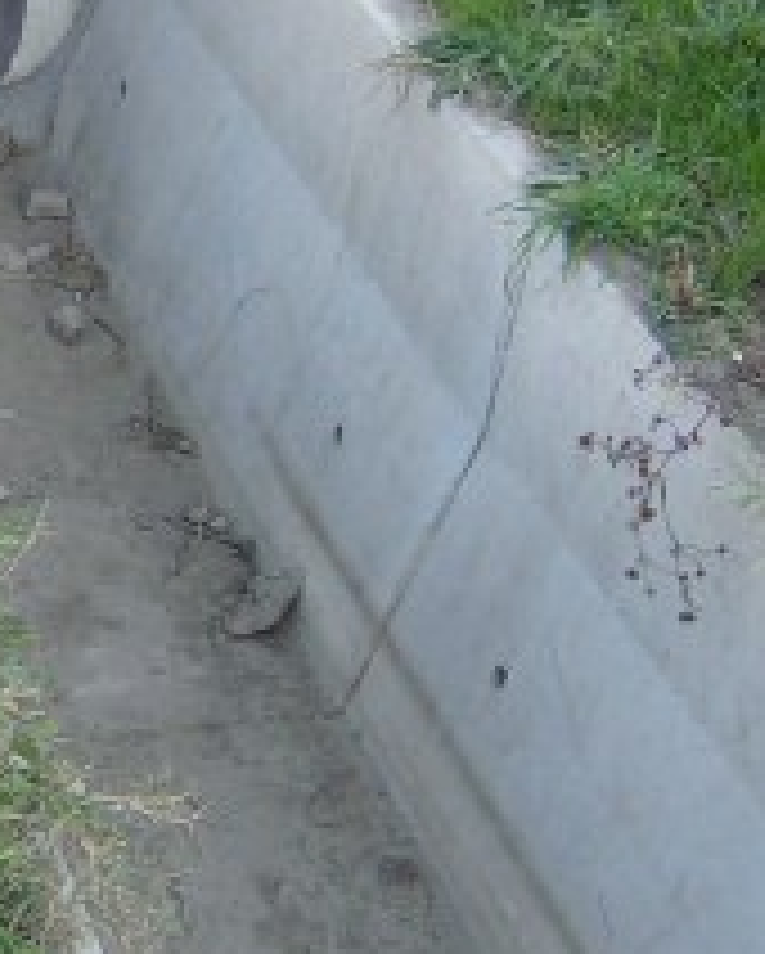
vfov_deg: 18.0
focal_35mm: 106
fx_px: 2996
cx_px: -14
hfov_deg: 14.3
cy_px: 288
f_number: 2.8
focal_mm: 6
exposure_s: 1/208
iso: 100
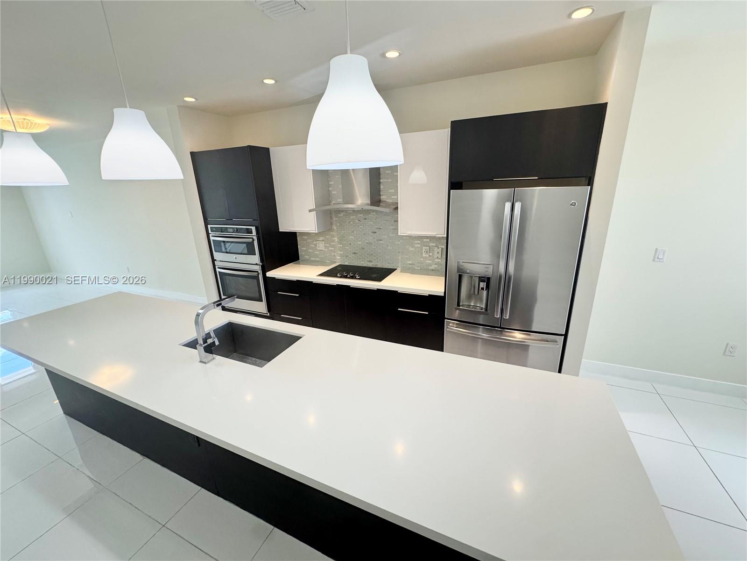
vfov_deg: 85.7
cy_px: 280
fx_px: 302
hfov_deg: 102.1
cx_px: 374
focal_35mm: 14
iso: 200
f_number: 2.2
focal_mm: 2.22
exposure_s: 1/120
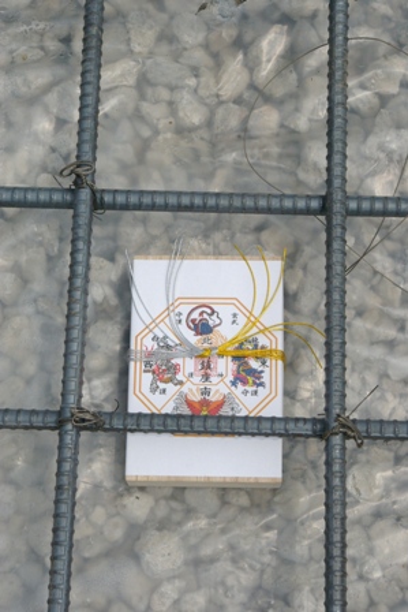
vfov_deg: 27.0
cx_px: 204
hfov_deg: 18.2
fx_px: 1274
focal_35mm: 75
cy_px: 306
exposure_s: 1/1000
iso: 800
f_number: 16
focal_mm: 50
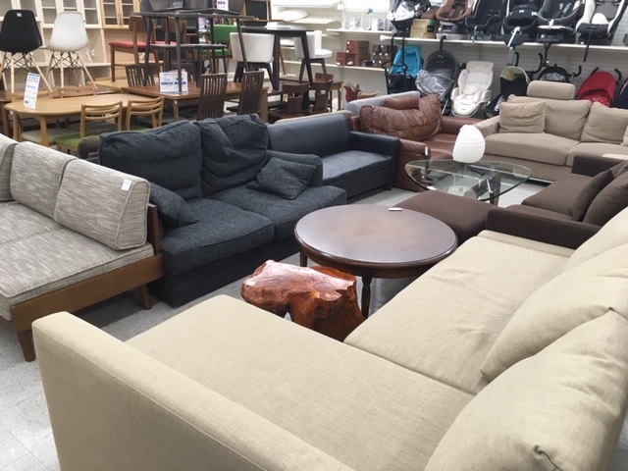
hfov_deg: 61.7
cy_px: 236
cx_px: 314
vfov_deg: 48.2
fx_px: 526
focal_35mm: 29
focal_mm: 4.15
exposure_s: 1/30
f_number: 2.2
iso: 40
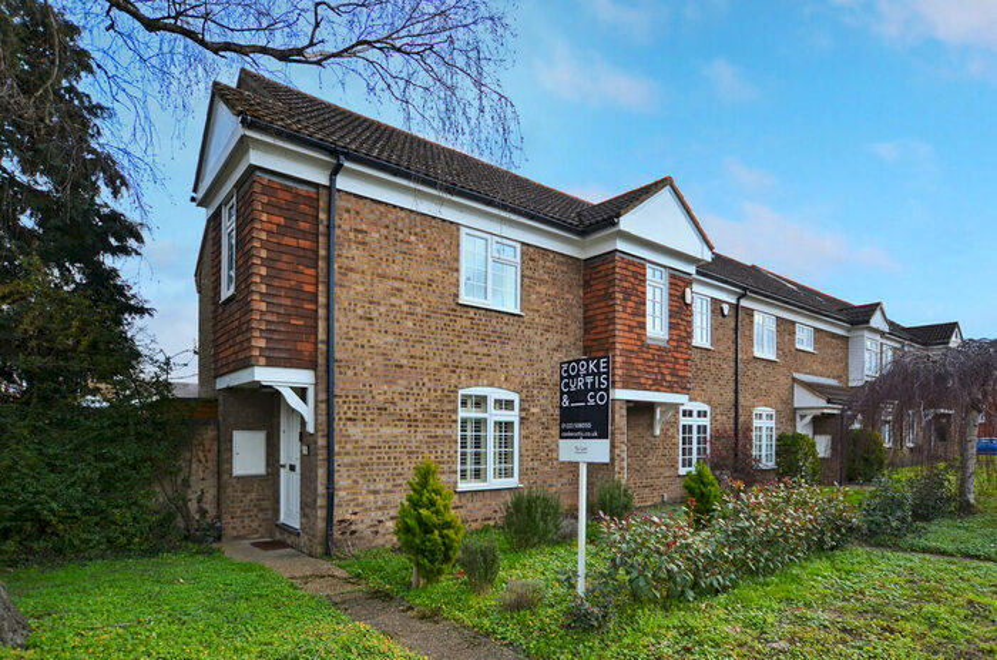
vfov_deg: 62.9
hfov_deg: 85.6
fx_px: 539
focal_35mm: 20
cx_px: 498
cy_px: 330
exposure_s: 1/500
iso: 100
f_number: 3.5
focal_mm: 13
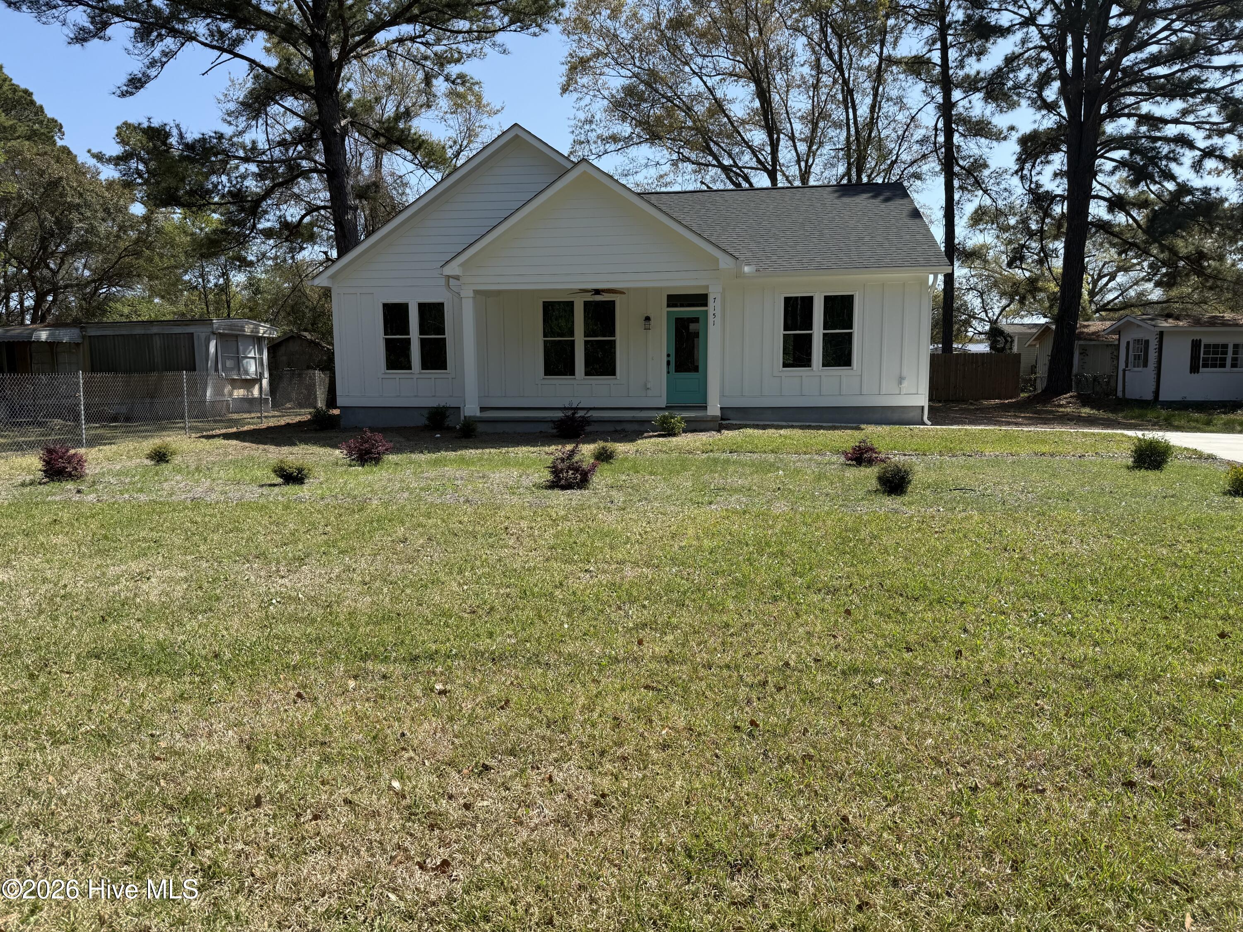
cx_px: 622
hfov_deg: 71.6
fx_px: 862
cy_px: 466
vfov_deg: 56.8
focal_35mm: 24
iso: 80
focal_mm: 6.76
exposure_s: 1/3425
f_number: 1.78
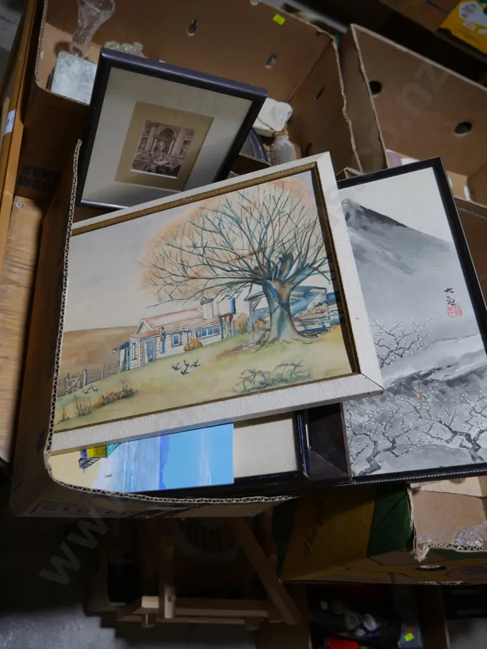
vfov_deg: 63.4
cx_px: 244
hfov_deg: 49.8
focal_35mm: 28
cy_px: 324
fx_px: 525
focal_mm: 14
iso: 200
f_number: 3.5
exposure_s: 1/125
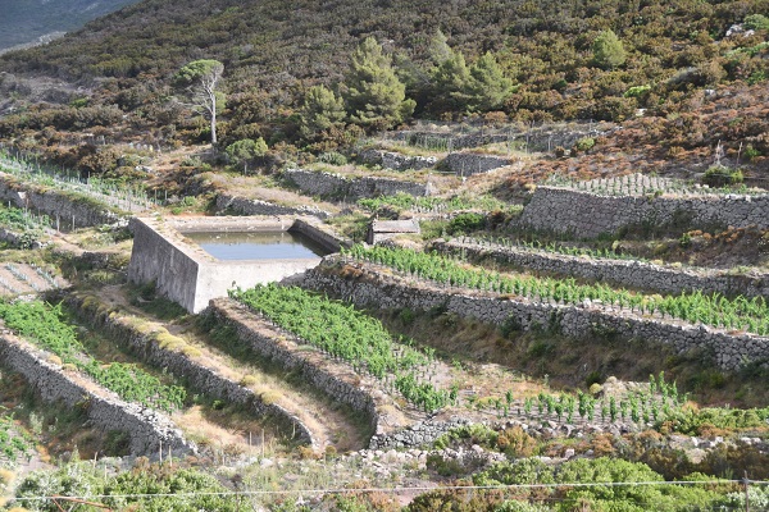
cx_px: 384
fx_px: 1666
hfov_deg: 26.0
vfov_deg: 17.5
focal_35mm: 78
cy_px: 256
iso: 400
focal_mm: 52
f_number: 6.3
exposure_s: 1/640
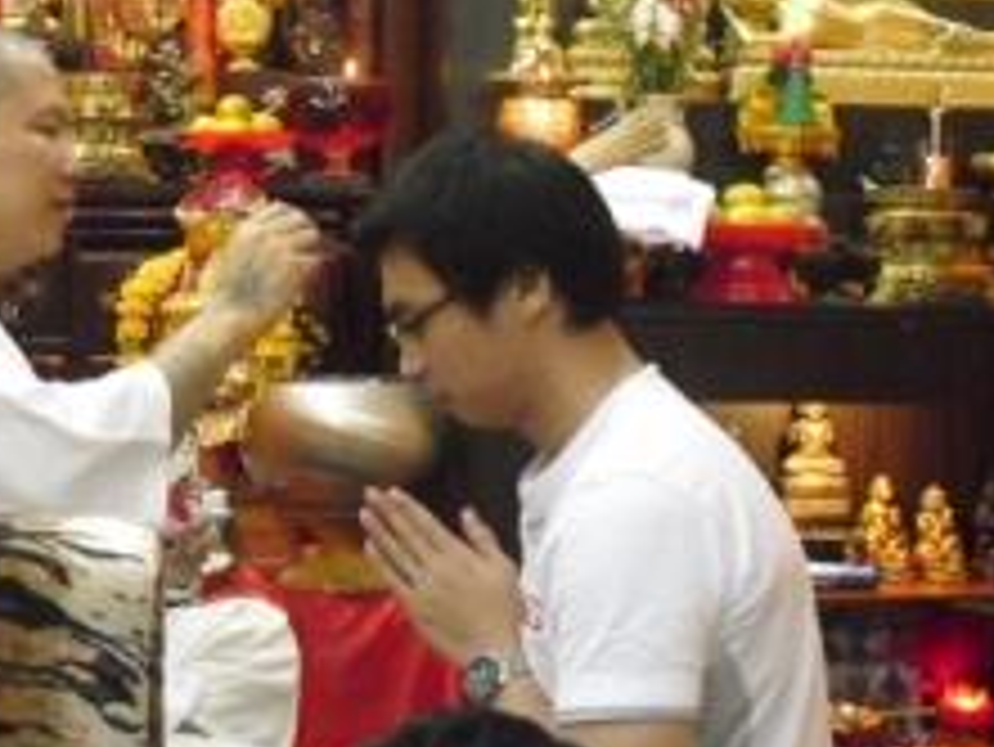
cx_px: 360
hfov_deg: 26.6
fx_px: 2097
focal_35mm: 73
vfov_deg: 20.1
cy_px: 230
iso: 800
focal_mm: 6.3
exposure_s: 1/40
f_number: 3.1
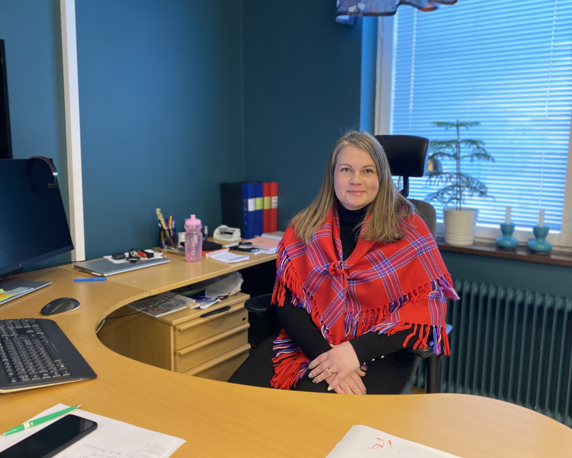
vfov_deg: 51.5
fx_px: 474
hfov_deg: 62.2
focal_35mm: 28
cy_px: 227
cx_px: 292
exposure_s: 1/50
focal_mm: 4.25
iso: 320
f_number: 1.8
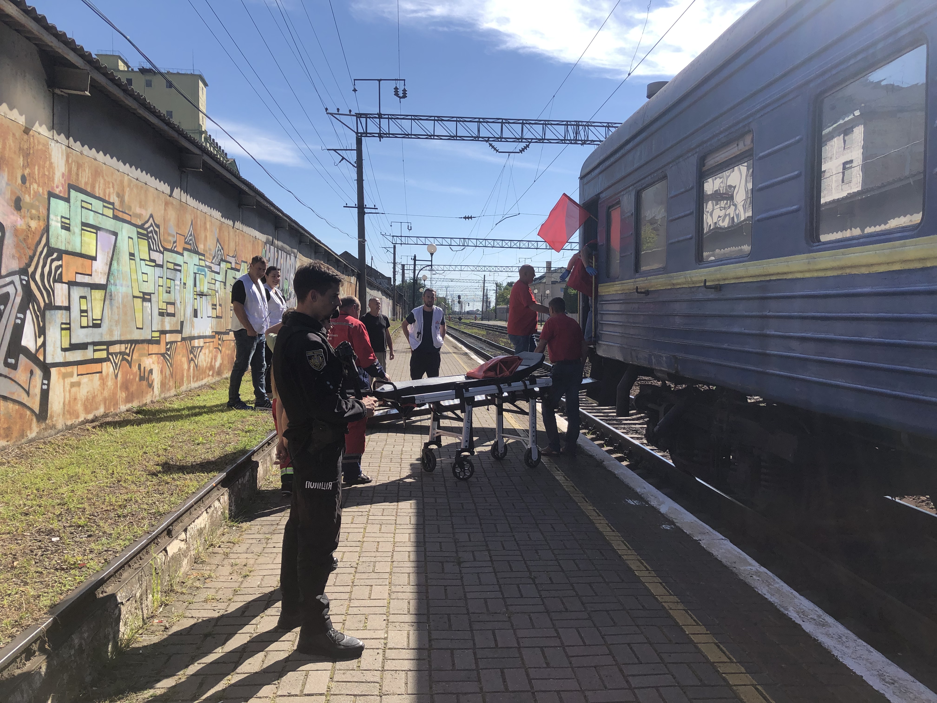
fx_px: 758
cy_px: 352
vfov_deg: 49.7
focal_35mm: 28
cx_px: 468
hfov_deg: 63.4
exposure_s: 1/2000
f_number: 1.8
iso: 20
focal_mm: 3.99
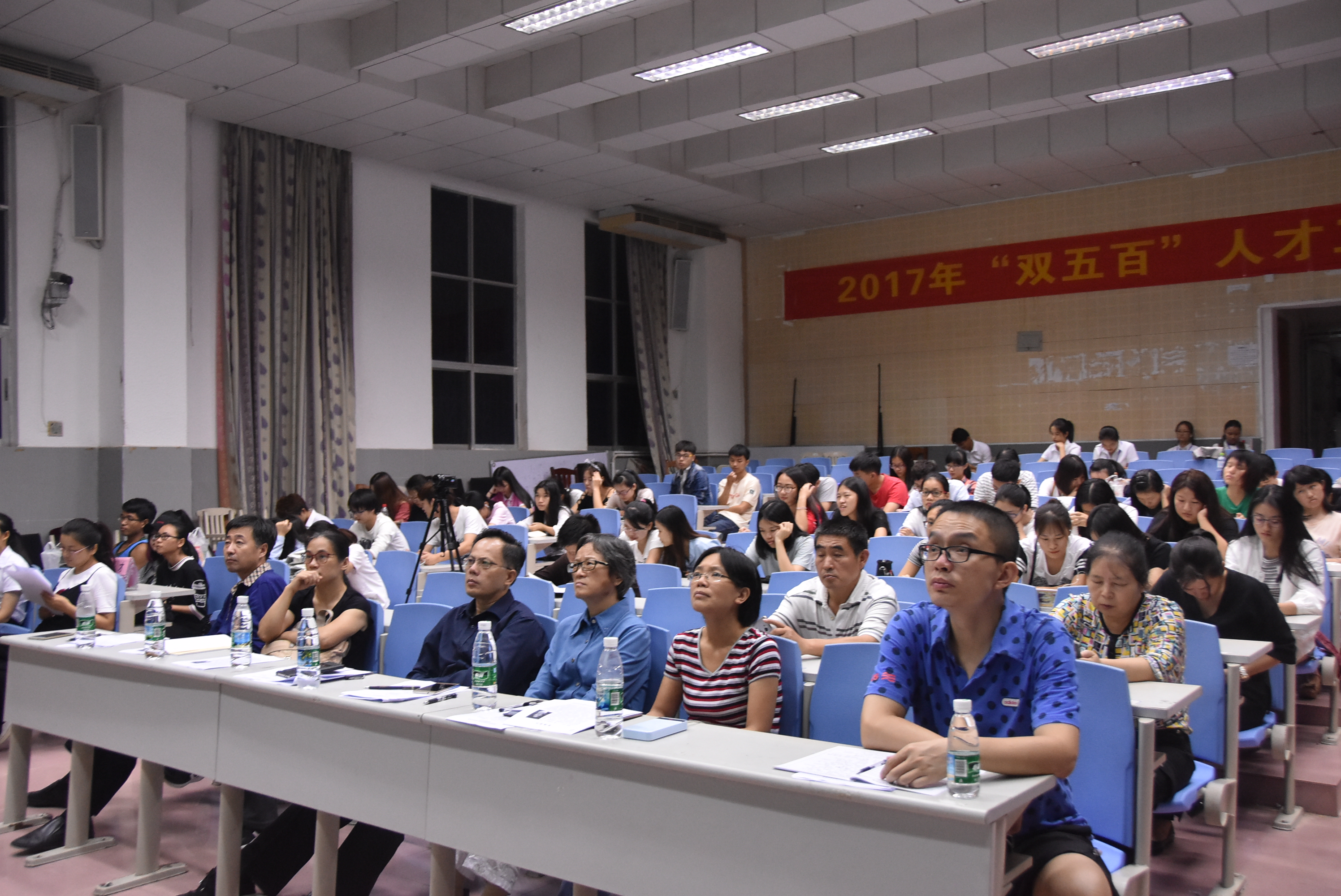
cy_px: 448
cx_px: 670
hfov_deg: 61.9
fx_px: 1118
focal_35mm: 30
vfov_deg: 43.7
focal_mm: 20
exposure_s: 1/60
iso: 1600
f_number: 4
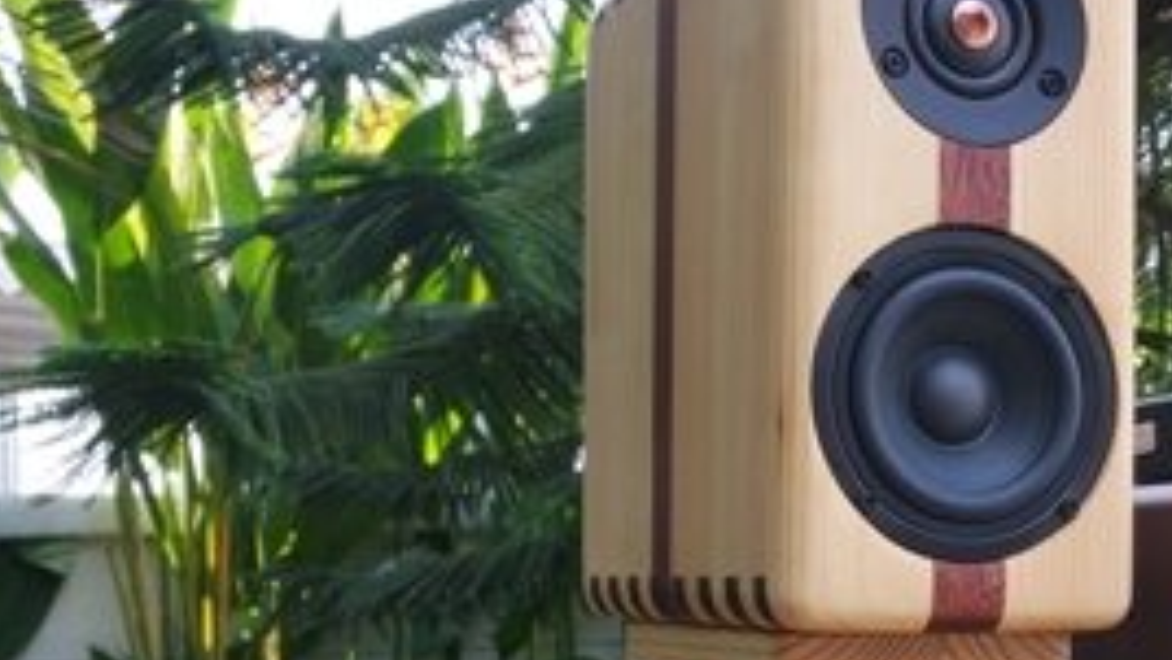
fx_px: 1865
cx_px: 1041
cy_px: 535
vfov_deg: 19.8
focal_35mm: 60
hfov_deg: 33.2
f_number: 5.6
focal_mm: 9
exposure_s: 1/60
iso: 200
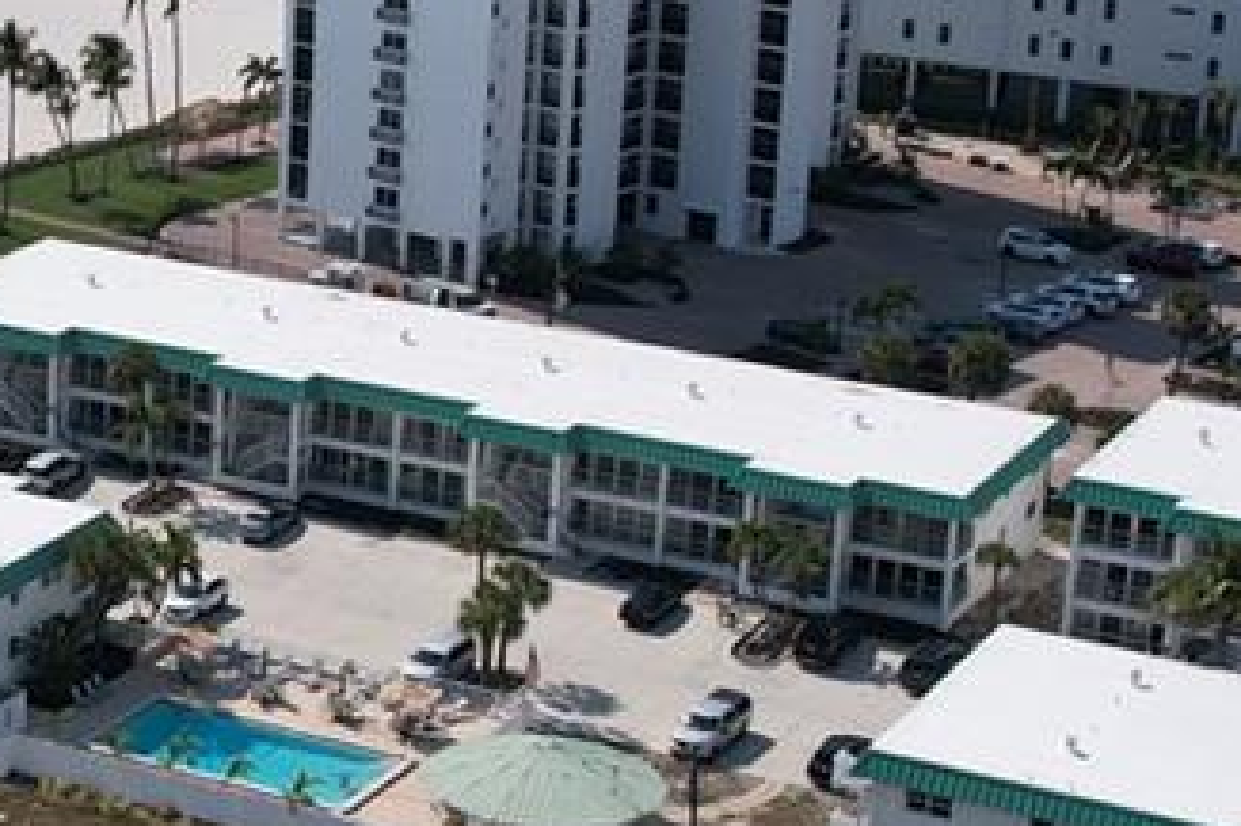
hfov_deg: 18.2
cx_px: -148
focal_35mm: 108
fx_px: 3721
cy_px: 461
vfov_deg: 12.7
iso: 110
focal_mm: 8.38
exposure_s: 1/4000
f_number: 2.8
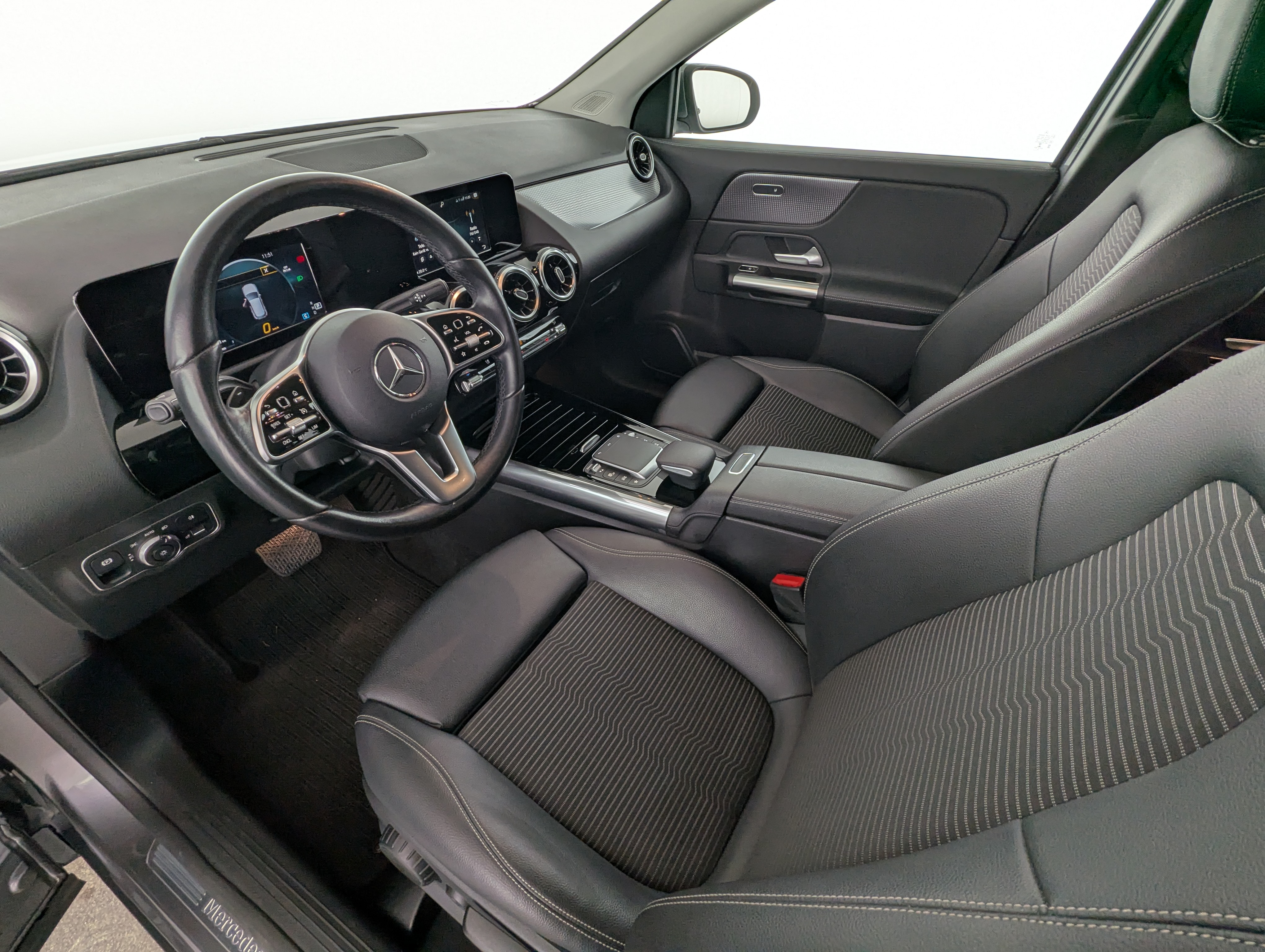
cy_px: 476
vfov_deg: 78.2
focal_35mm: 16
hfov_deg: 94.4
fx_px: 586
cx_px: 632
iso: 83
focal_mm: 2.35
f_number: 2.2
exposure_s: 1/70.1
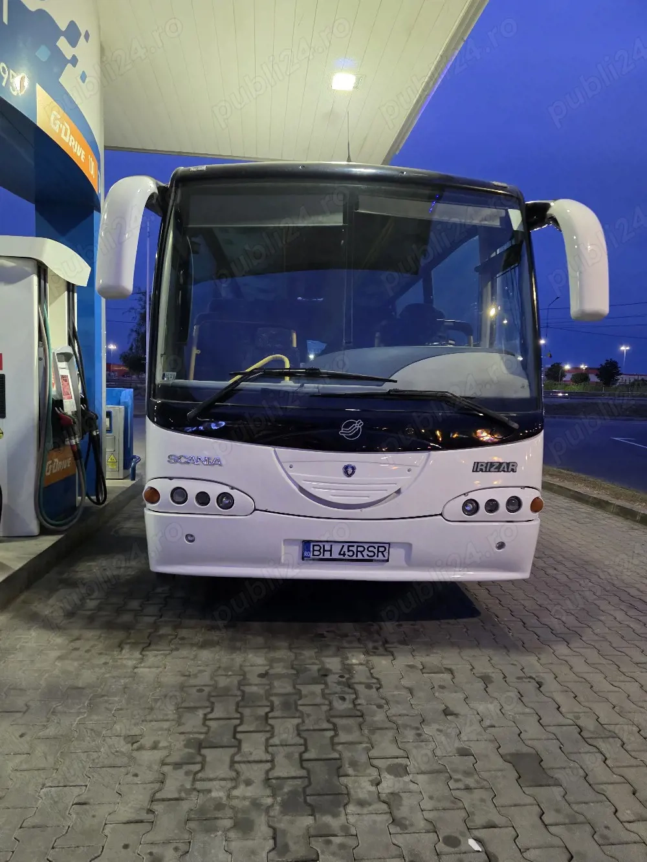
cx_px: 324
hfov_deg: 58.9
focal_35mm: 23
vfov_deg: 73.9
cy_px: 431
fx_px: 573
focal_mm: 6.3
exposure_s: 1/101
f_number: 1.7
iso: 640
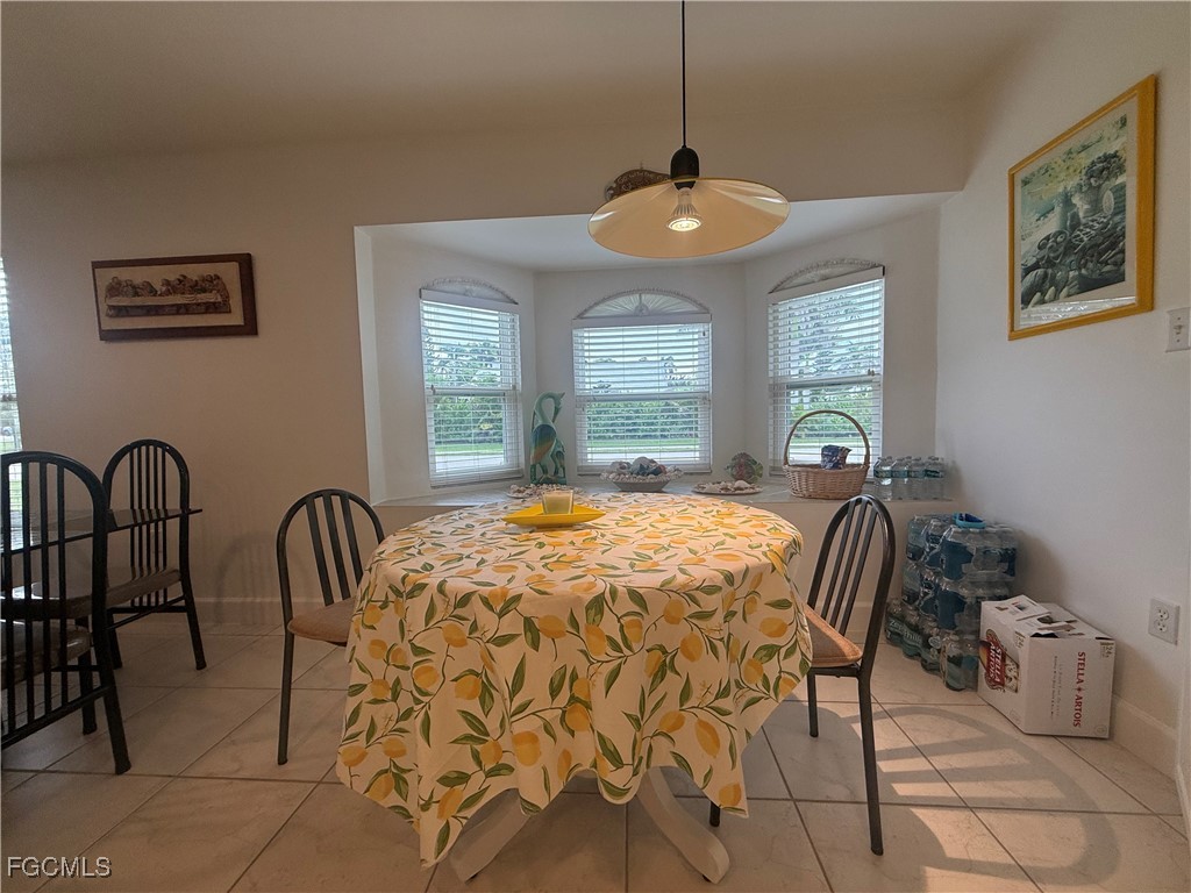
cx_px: 596
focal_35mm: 14
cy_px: 446
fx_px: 482
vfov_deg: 85.7
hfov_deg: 102.1
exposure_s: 1/120
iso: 64
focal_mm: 2.22
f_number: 2.2
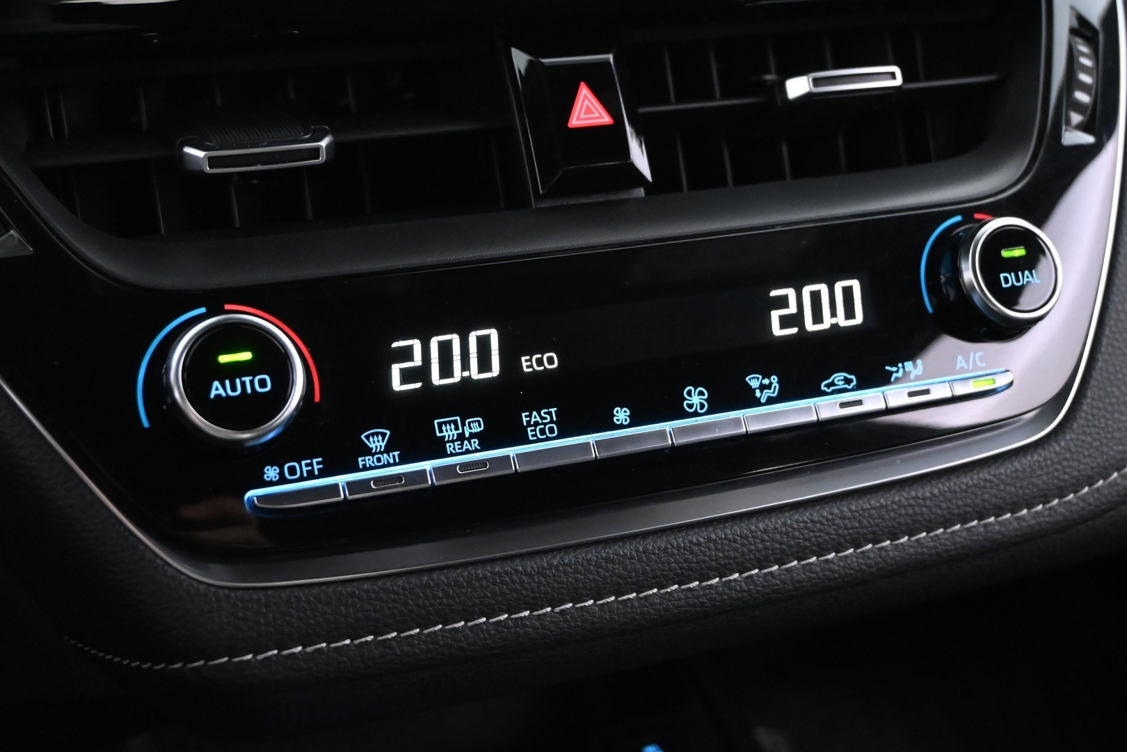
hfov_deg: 41.7
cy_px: 376
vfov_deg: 28.5
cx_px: 564
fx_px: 1479
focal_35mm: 47
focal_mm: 31.5
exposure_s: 1/25
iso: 5600
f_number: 5
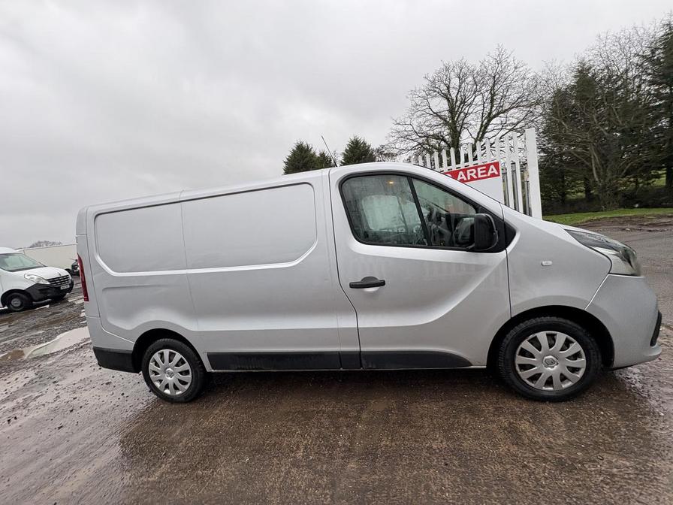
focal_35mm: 14
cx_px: 336
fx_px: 272
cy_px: 252
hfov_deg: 102.1
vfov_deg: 85.7
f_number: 2.2
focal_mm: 2.22
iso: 50
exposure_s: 1/99
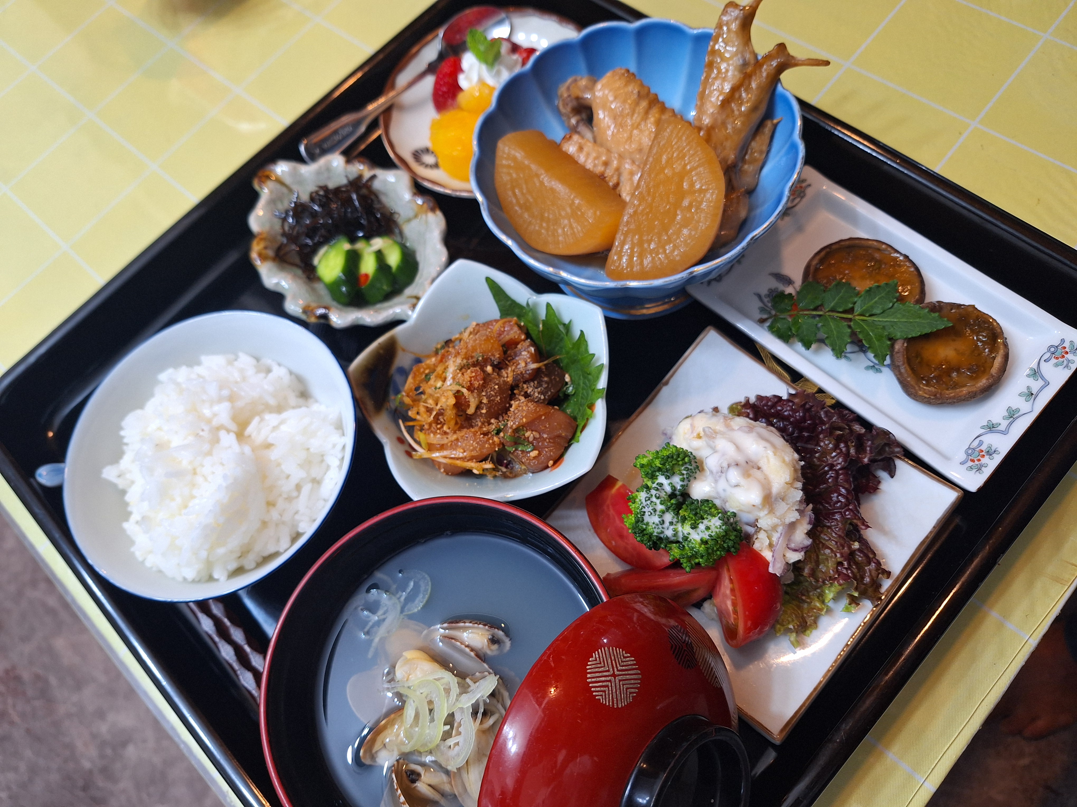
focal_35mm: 23
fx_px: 716
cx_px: 538
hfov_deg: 73.9
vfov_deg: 58.9
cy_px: 404
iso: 160
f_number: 1.8
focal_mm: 5.54
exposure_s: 1/50
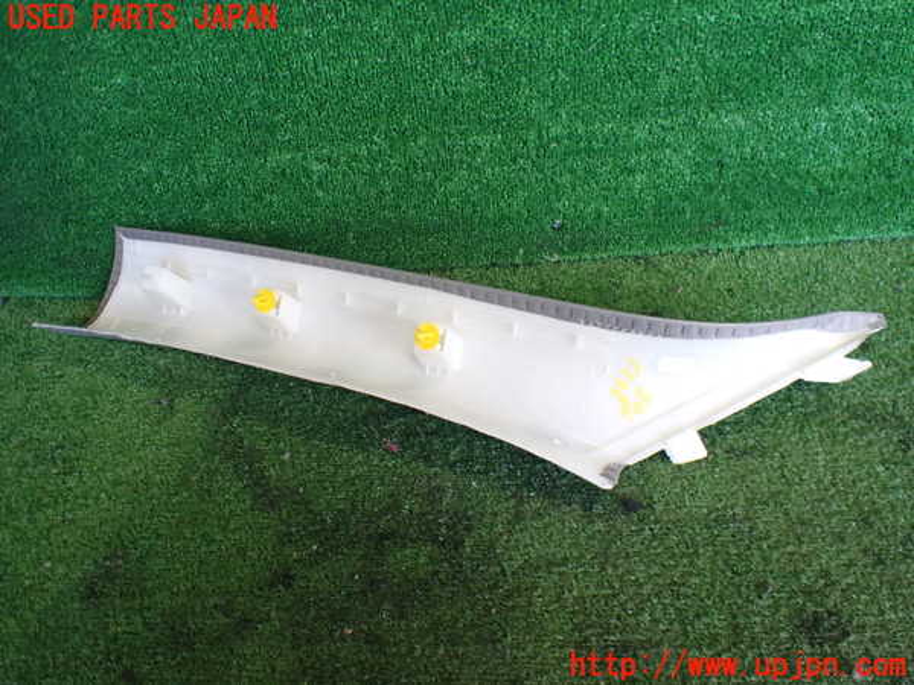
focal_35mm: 30
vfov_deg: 46.8
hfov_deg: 60.0
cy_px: 342
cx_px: 457
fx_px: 792
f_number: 2.3
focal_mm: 5.4
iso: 400
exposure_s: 1/125
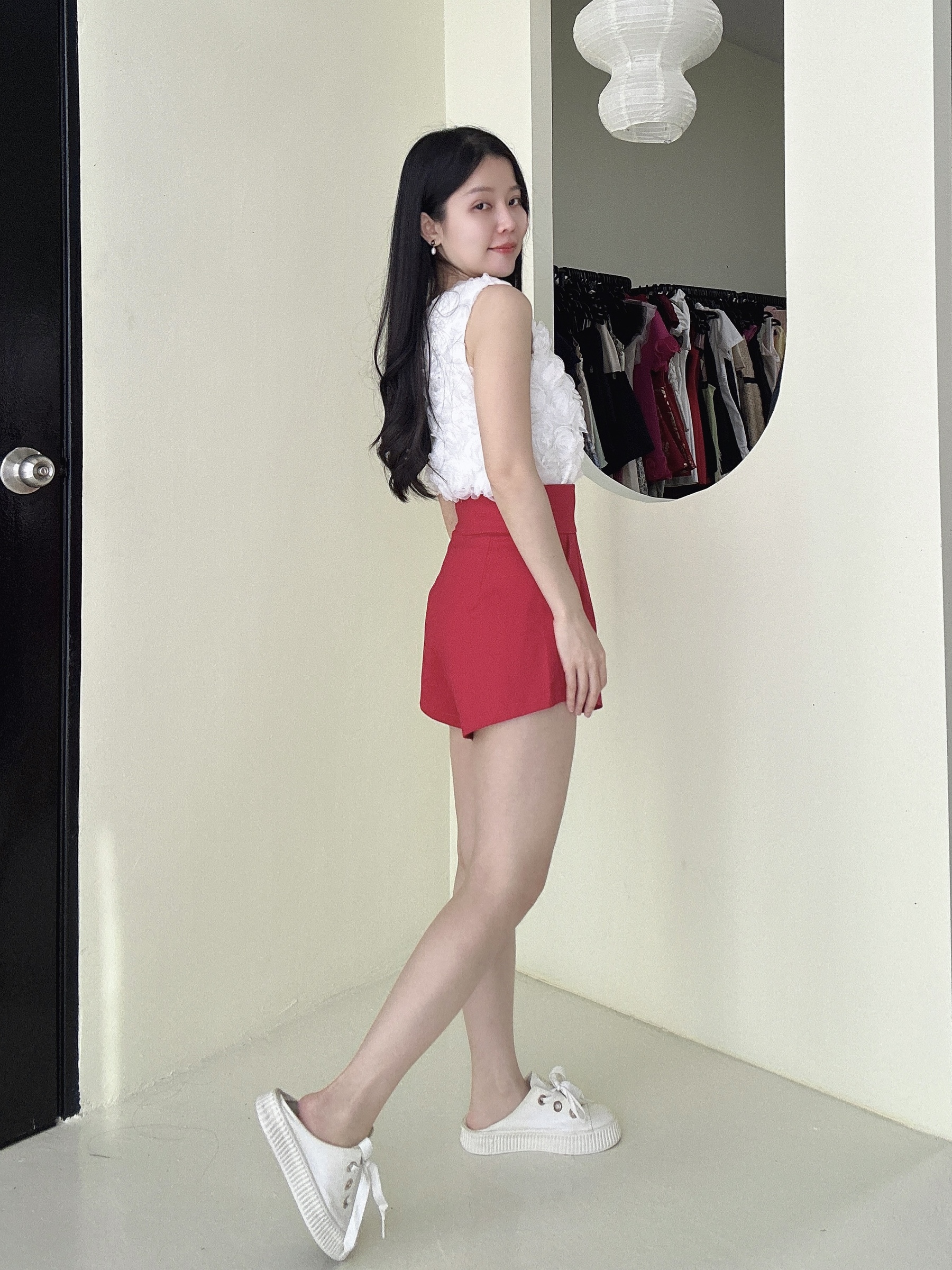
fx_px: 843
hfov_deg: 58.9
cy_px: 635
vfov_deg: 73.9
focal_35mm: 23
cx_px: 476
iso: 80
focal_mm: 2.69
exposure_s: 1/107
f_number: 1.9
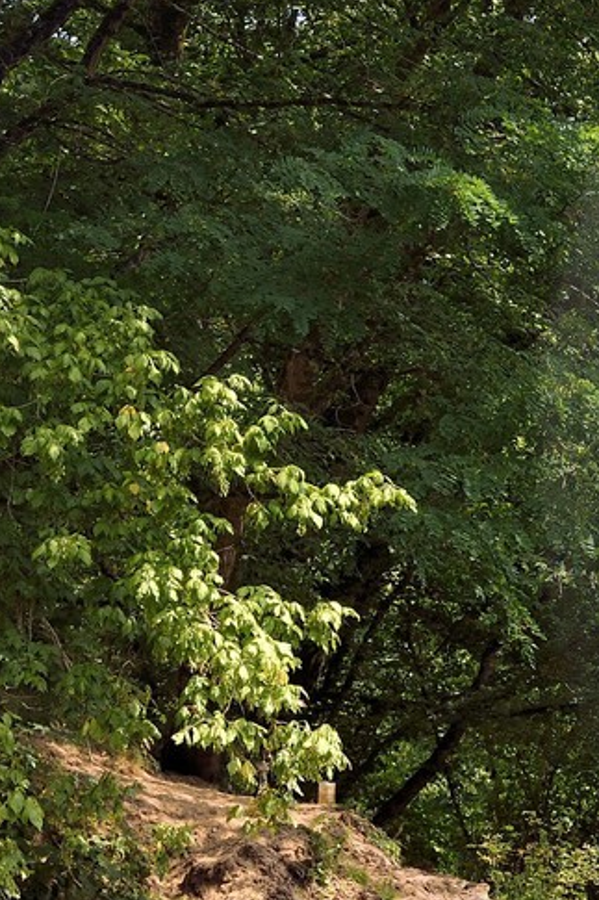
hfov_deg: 8.8
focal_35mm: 145
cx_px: 1296
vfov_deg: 14.2
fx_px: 3621
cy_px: 469
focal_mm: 44
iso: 400
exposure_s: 1/200
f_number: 8
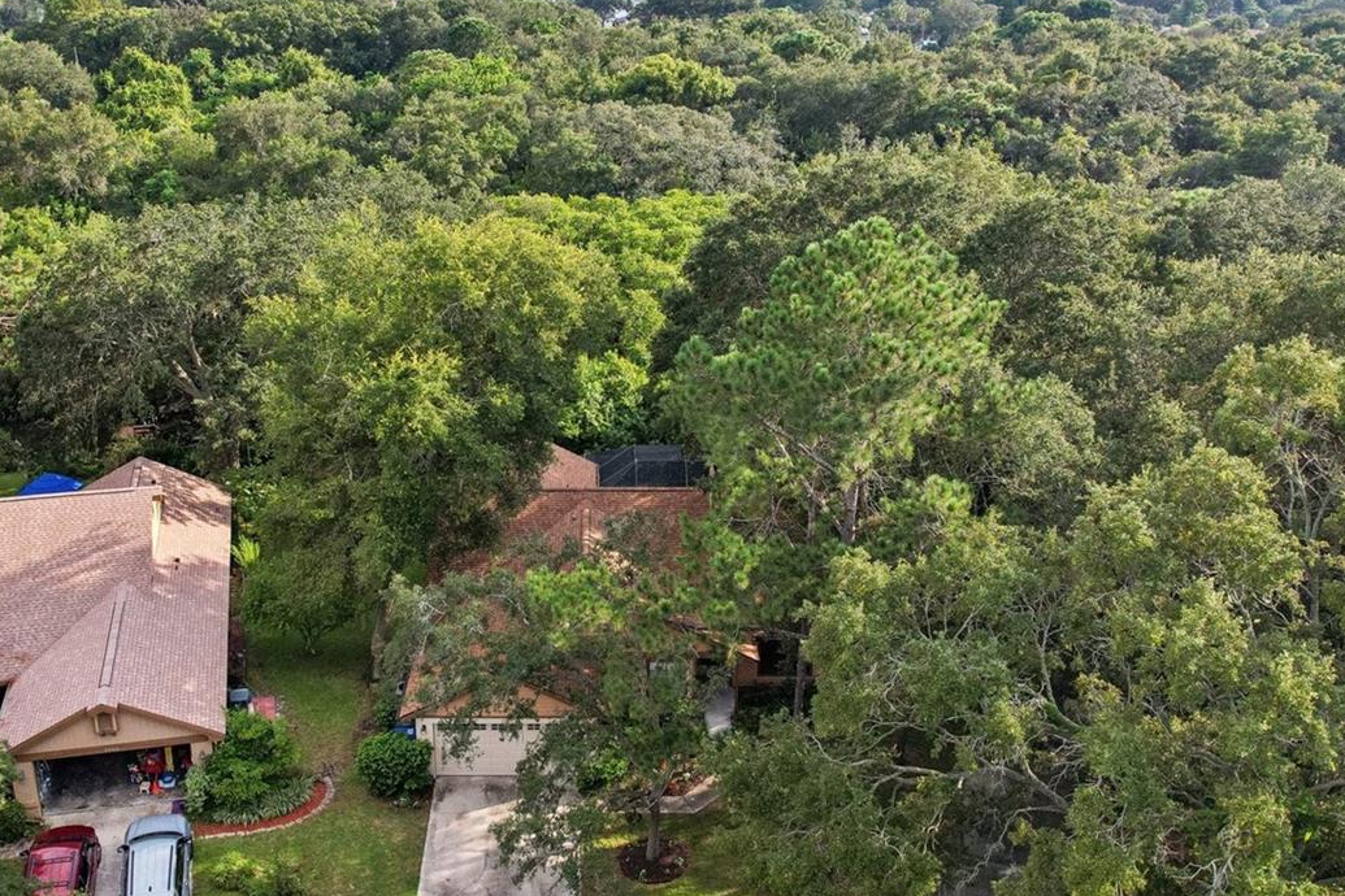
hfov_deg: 55.7
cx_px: 593
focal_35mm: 34
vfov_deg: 38.9
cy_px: 427
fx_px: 1270
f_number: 2.8
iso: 400
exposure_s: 1/2500
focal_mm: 8.4
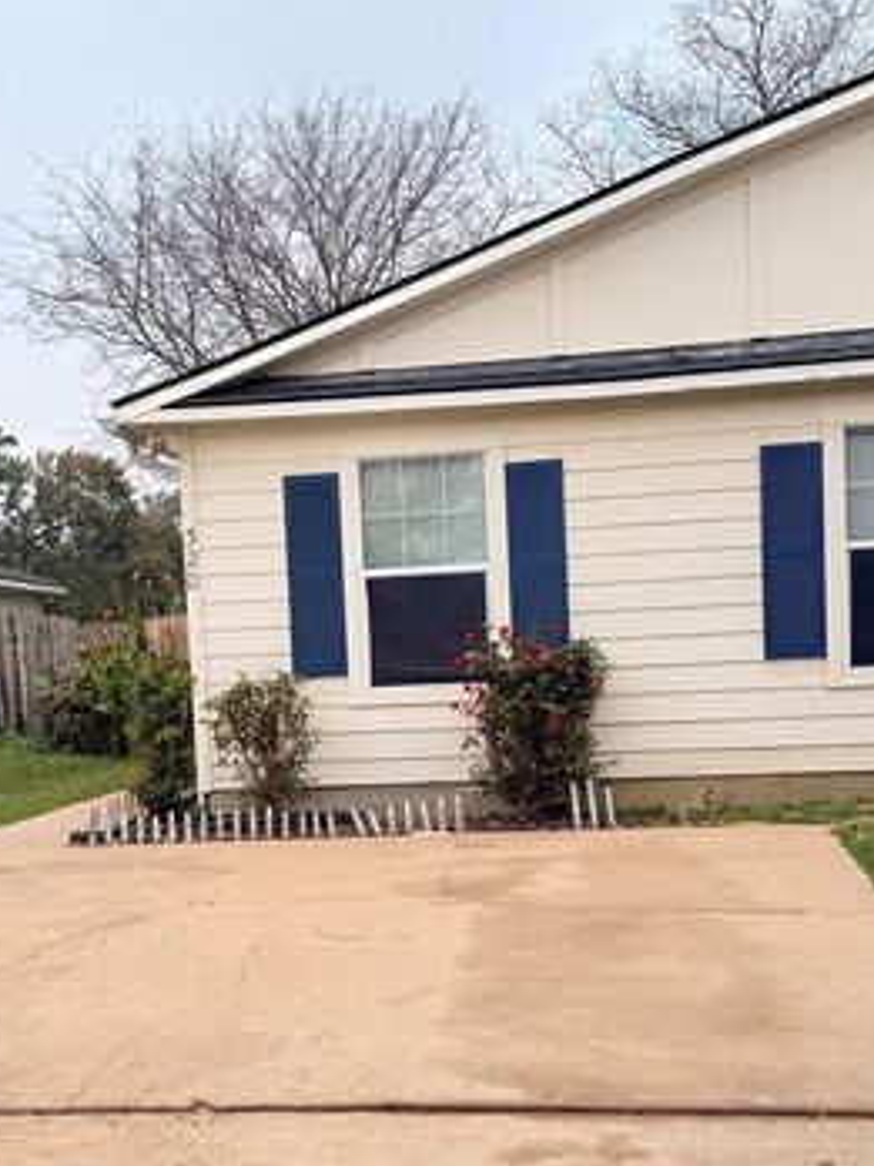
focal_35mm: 46
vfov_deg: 40.9
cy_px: 732
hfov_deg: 31.5
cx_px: 409
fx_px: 1549
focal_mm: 6.76
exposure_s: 1/2907
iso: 80
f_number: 1.78
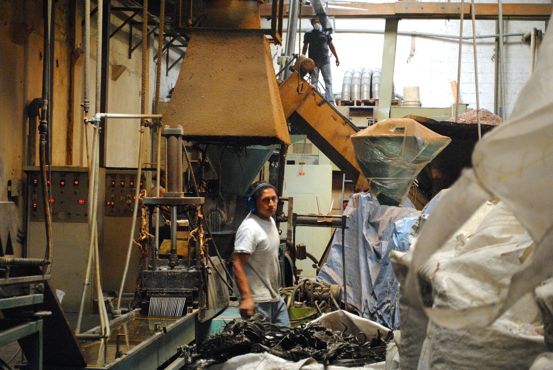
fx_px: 1107
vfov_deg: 19.0
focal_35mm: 72
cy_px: 185
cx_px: 276
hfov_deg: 28.0
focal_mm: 48
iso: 1600
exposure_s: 1/25
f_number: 5.3
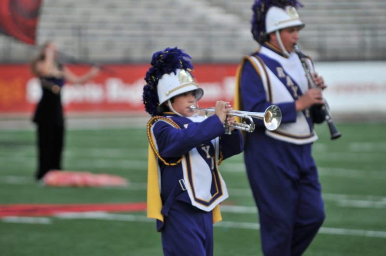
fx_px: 3212
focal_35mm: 300
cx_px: 193
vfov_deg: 4.6
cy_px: 128
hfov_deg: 6.9
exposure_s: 1/1000
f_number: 2.8
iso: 200
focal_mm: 200
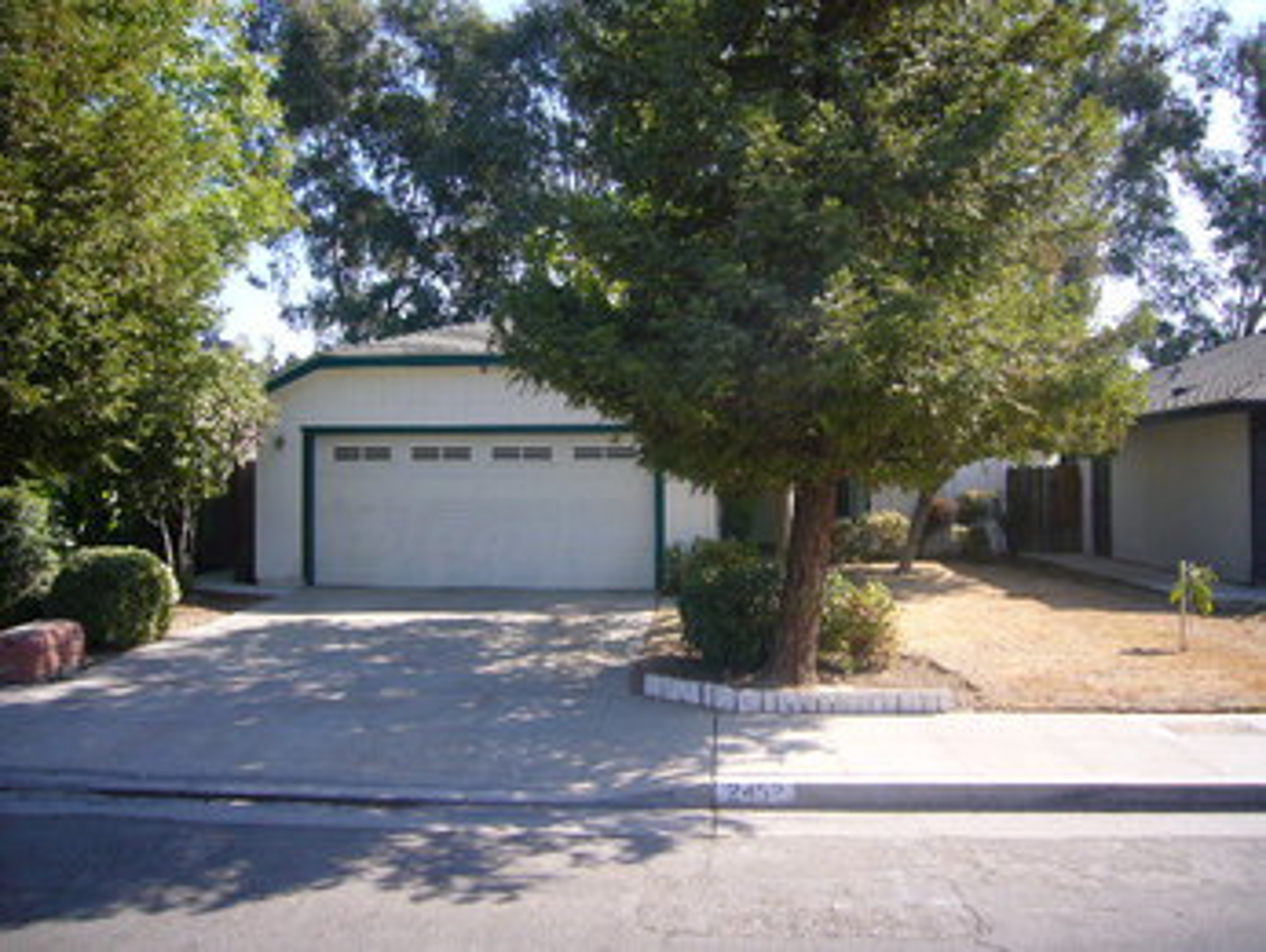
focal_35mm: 28
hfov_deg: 63.4
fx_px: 1025
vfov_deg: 49.8
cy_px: 476
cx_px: 633
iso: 80
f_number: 2.8
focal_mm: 4.6
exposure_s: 1/400
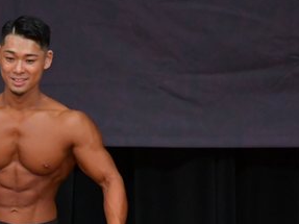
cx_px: 6
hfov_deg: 2.2
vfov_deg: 1.7
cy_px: 262
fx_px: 7736
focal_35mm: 896
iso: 4000
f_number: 5.6
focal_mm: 230
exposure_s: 1/400
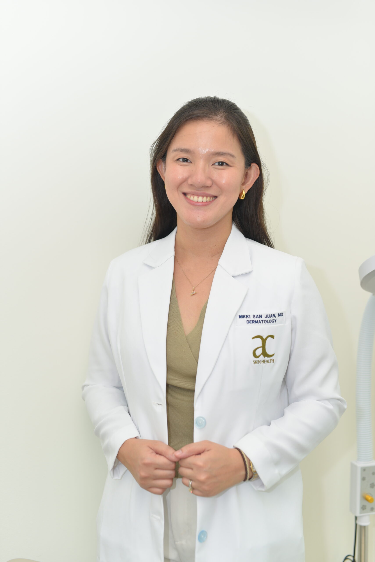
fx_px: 780
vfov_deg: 39.6
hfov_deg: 27.0
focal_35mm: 50
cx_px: 188
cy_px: 281
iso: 200
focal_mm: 50
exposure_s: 1/160
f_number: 2.5
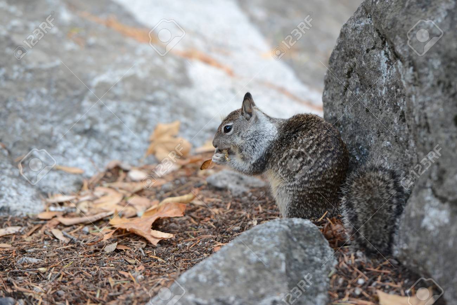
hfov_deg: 10.3
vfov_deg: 6.9
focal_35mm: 200
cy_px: 152
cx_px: 228
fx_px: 2539
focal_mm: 200
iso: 640
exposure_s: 1/60
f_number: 3.2
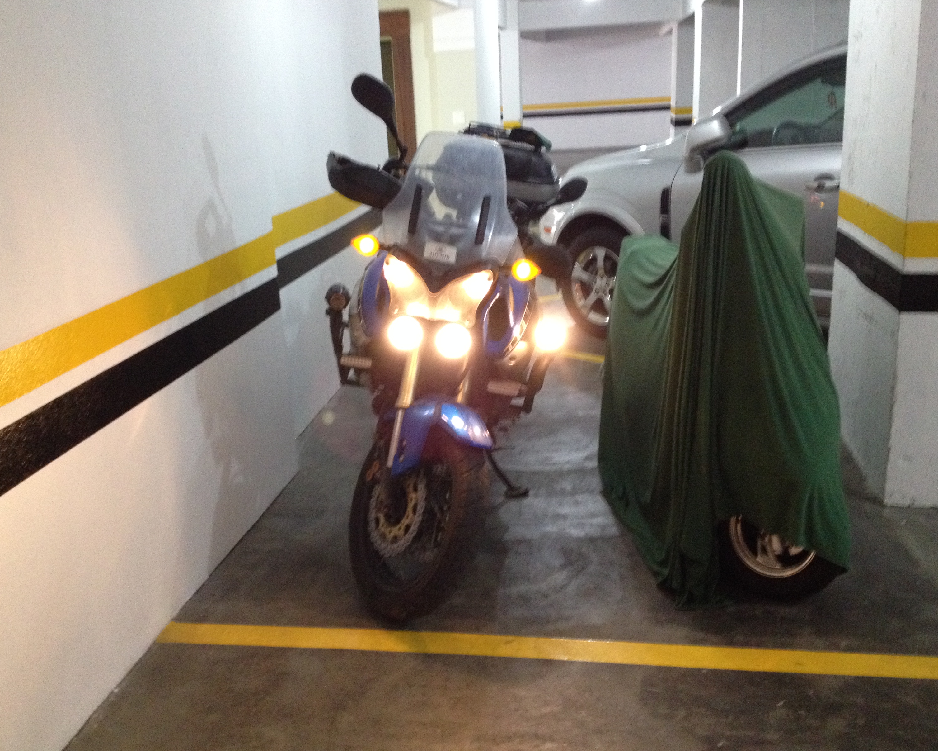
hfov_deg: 49.1
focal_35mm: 37
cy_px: 372
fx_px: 1027
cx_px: 444
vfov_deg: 40.1
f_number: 2.4
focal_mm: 4.28
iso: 400
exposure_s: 1/17
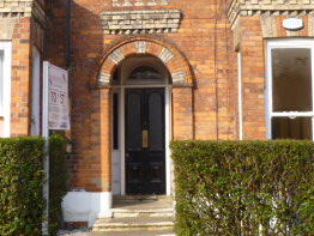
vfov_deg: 24.0
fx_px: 554
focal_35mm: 61
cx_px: 143
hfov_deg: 31.6
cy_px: 85
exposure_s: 1/400
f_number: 3.1
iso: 100
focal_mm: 4.5
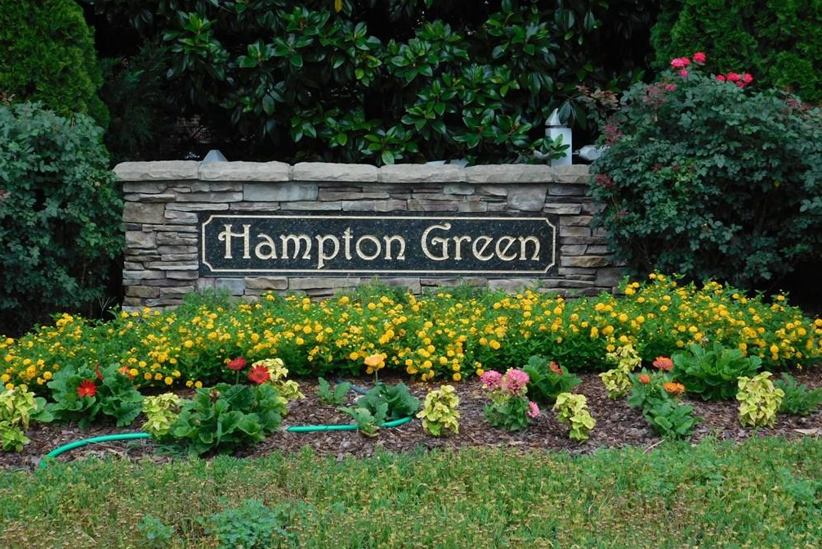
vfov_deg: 25.1
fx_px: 1233
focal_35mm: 54
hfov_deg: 36.9
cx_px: 409
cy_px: 303
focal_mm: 9
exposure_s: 1/320
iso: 125
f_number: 3.8
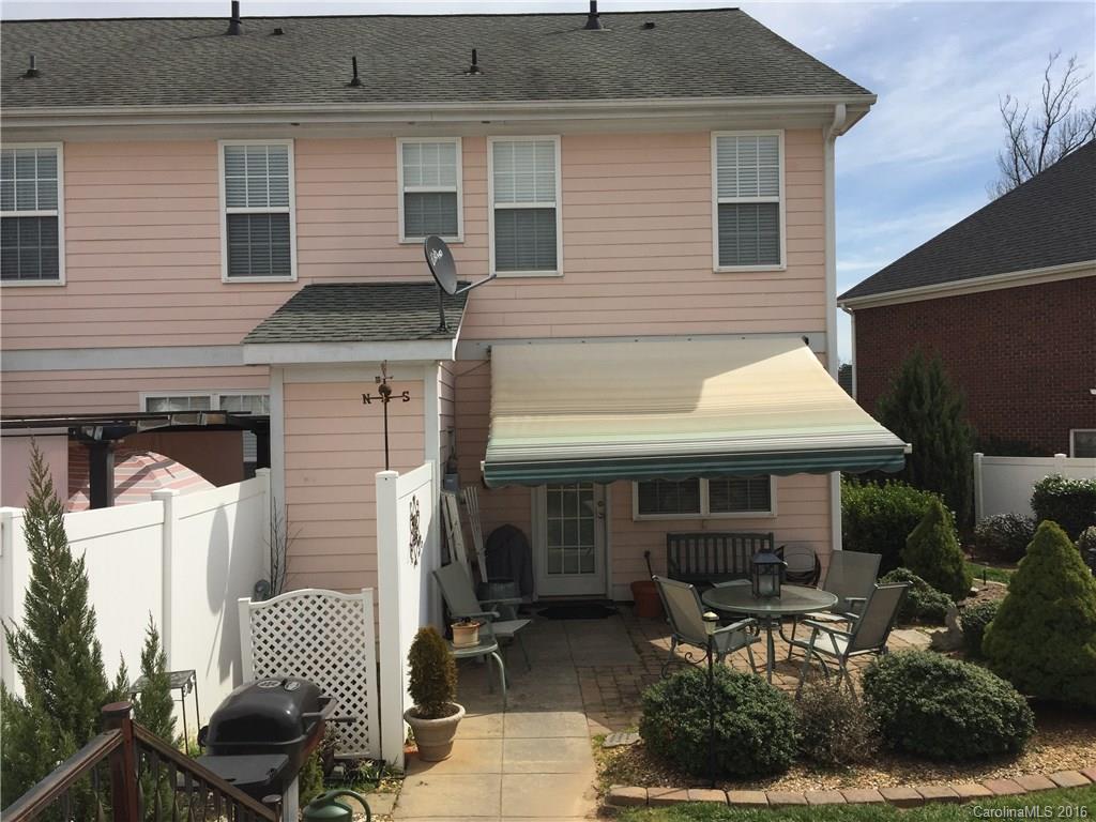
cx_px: 548
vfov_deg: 48.2
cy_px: 411
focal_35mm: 29
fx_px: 918
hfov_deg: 61.7
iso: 32
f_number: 2.2
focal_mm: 4.15
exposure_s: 1/3968
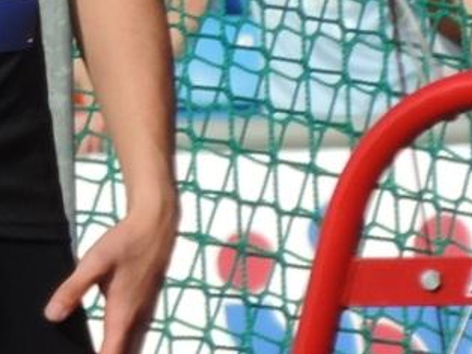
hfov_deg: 1.1
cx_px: -158
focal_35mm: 1798
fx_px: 24526
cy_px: -176
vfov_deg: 0.8
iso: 80
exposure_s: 1/500
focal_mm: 98.1
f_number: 4.9
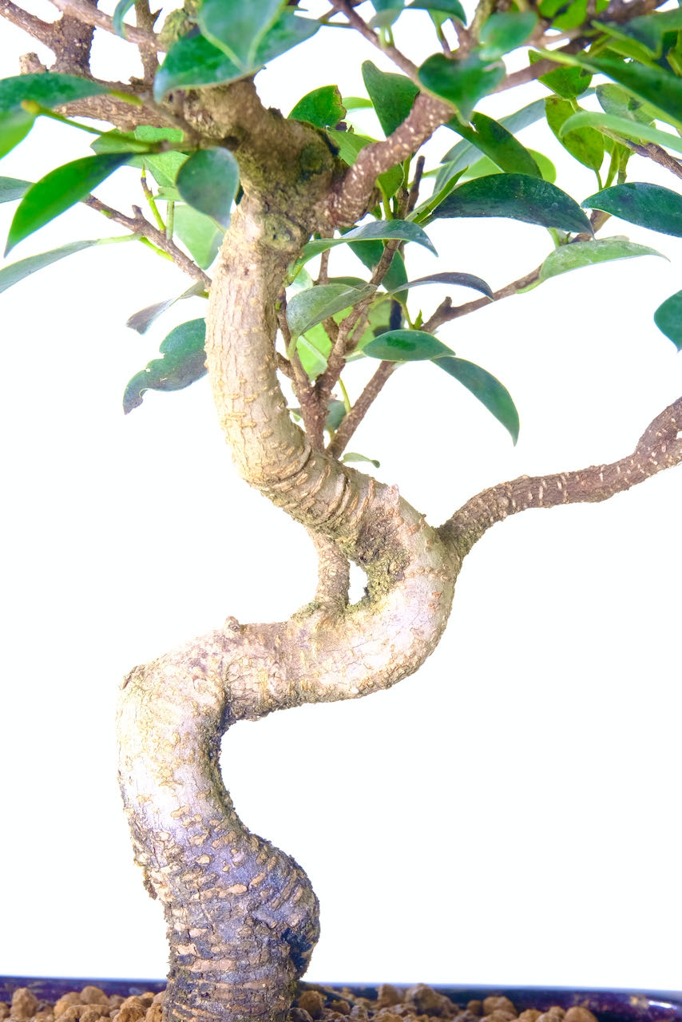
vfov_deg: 8.8
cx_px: 341
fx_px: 6645
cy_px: 511
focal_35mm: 234
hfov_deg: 5.9
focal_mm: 156.1
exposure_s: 1/10
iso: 1600
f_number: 13
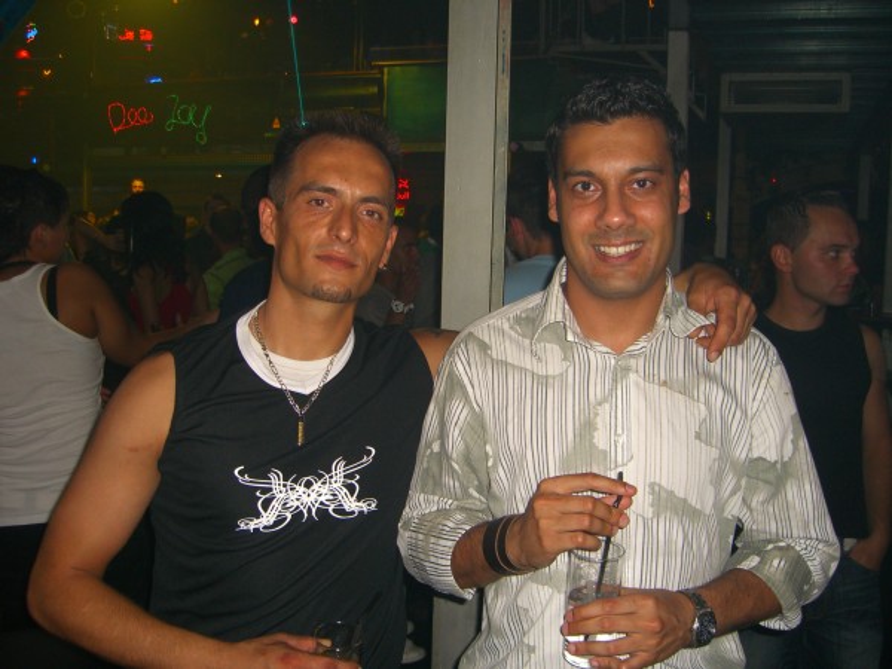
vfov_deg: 37.7
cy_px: 334
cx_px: 446
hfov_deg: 49.0
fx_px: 979
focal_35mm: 38
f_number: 2.8
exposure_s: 1/60
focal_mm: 7.9
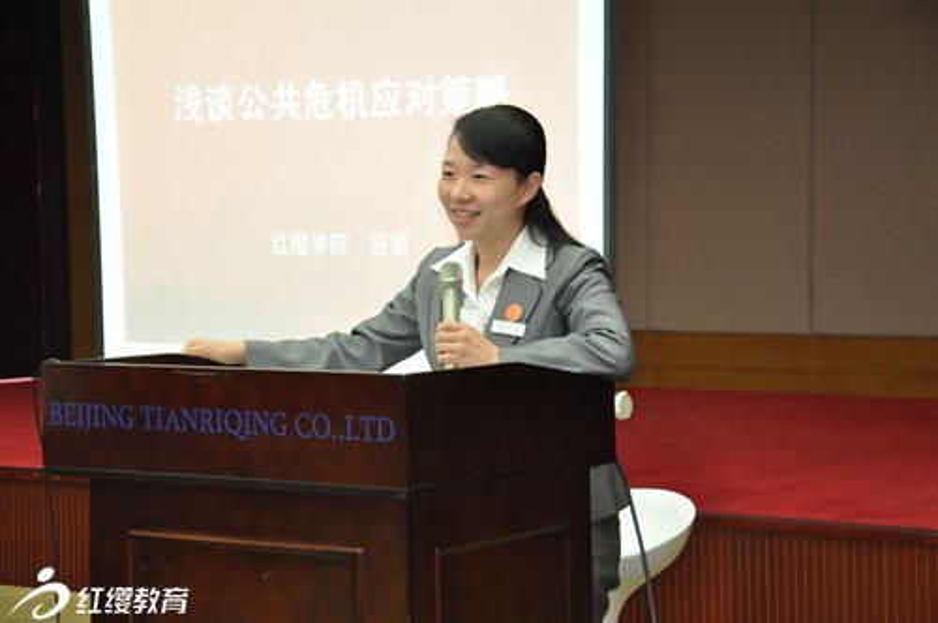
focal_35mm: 93
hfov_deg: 21.9
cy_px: 312
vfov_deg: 14.7
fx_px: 2420
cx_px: 469
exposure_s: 1/50
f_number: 5.3
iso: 1600
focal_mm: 62
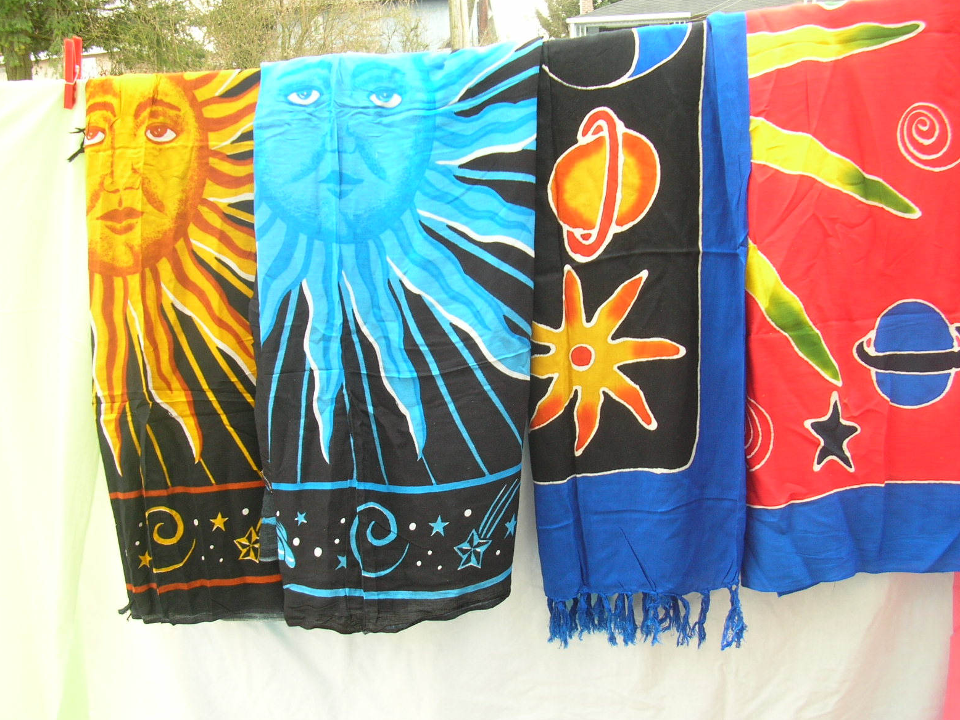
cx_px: 481
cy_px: 363
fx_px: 998
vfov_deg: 39.7
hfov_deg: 51.4
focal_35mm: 36
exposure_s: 1/32.6
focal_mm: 5.8
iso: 50
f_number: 2.8
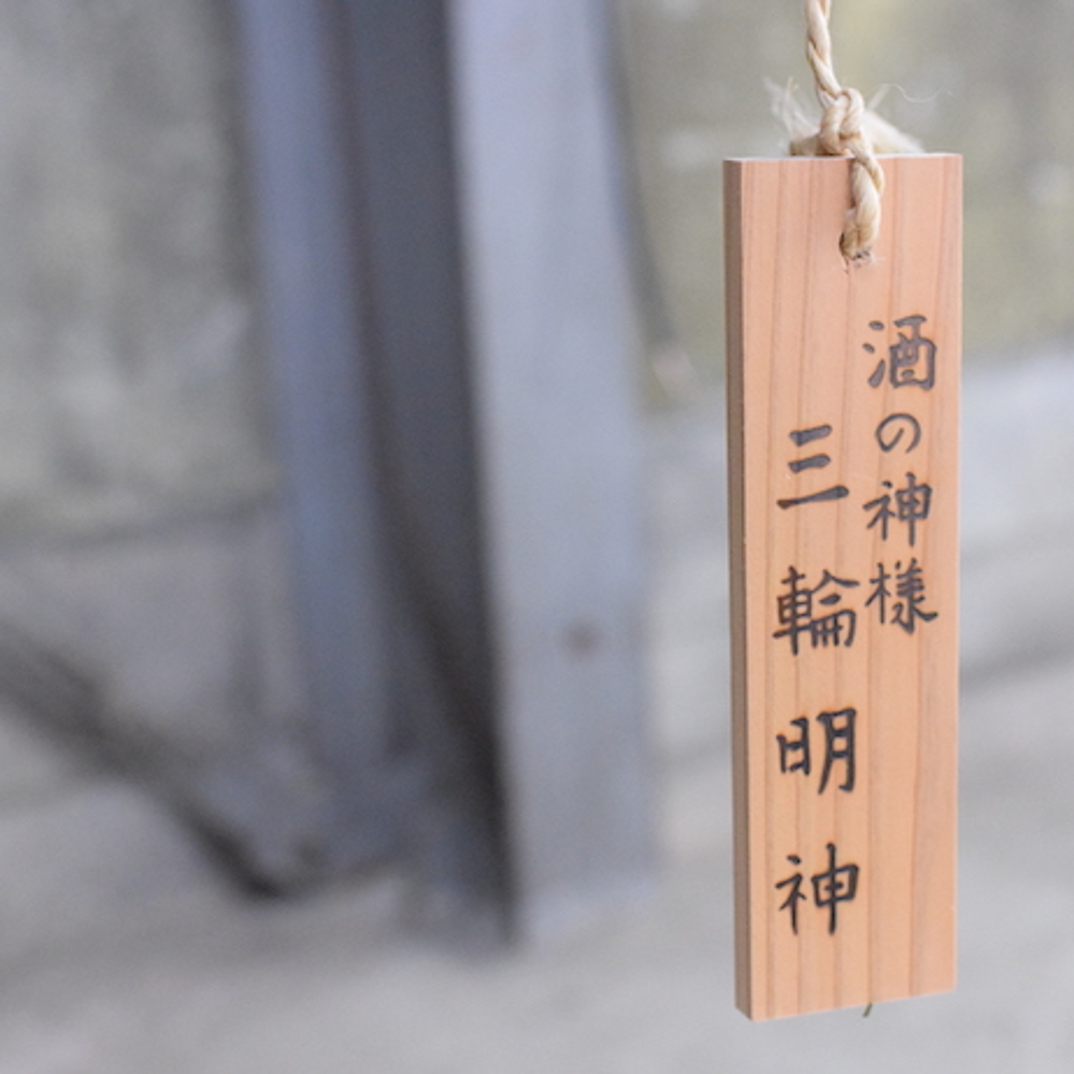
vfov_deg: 25.5
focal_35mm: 68
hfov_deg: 25.3
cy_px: 535
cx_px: 776
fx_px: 2374
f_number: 4.5
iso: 6400
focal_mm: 35
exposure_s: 1/80
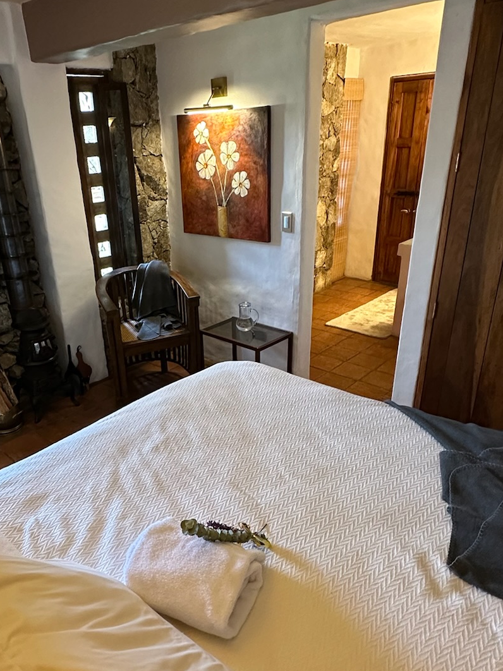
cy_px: 376
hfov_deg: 50.9
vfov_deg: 65.1
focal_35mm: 27
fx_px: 523
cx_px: 194
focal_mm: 2.22
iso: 320
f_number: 2.2
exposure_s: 1/60
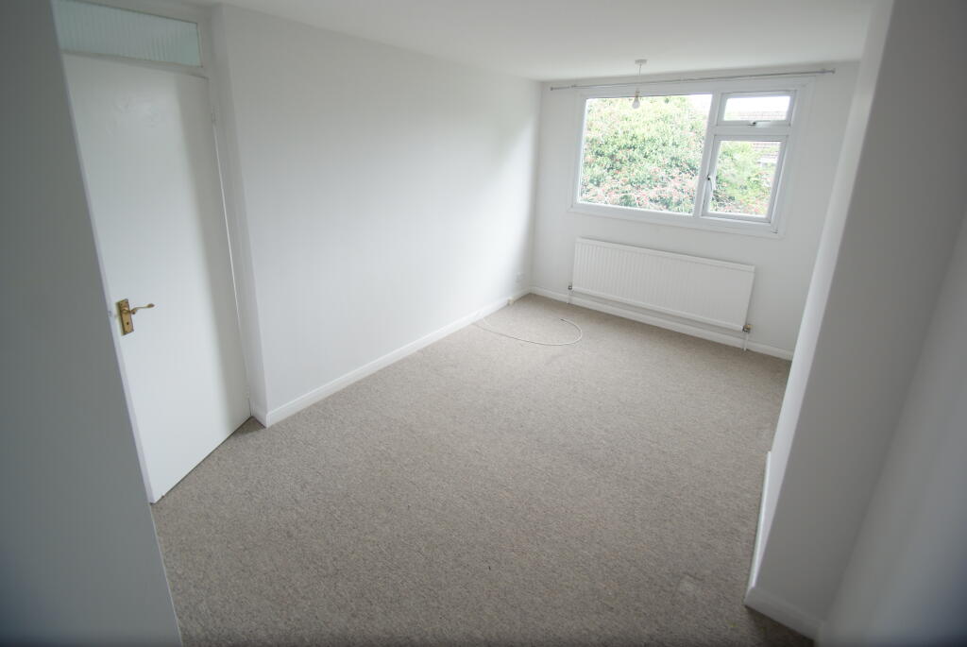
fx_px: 403
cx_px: 484
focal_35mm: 15
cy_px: 324
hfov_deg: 100.3
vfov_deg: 77.5
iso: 100
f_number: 4
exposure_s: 1/30
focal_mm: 10
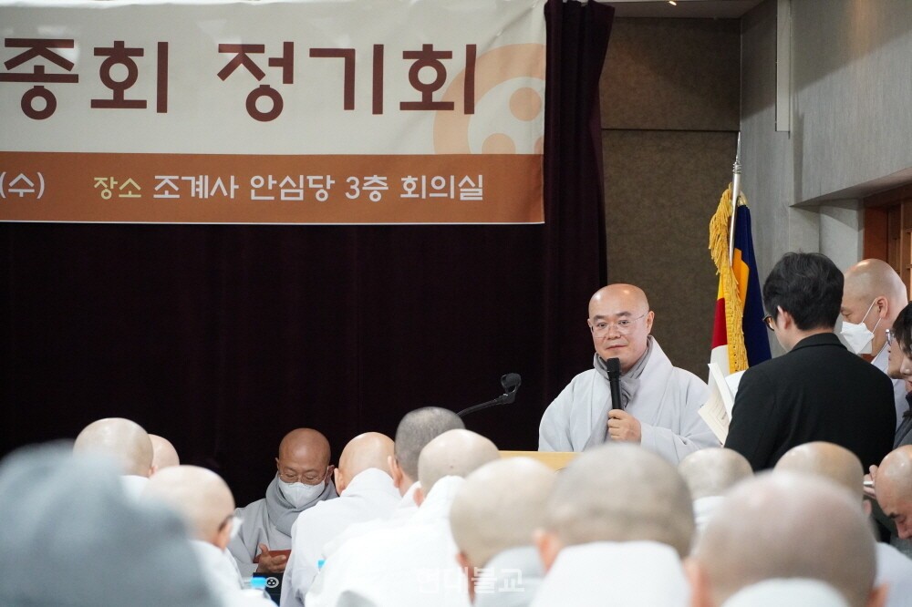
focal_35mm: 182
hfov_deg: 11.3
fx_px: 4596
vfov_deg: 7.6
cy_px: 304
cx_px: 456
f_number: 5.6
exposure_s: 1/160
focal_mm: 121
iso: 6400
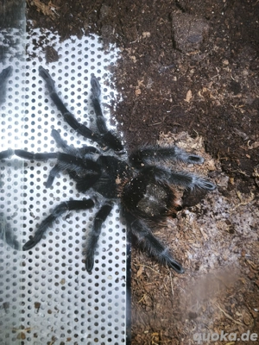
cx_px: 130
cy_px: 172
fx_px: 628
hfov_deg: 23.3
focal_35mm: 63
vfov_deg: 30.7
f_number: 1.7
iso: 160
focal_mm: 5.35
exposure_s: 1/100
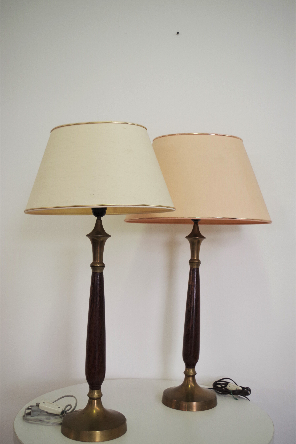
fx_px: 444
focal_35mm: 36
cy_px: 222
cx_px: 148
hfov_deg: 36.9
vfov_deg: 53.1
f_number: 4
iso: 200
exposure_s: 1/100
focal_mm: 24.38
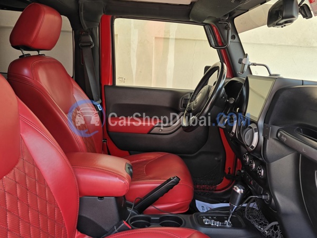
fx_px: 211
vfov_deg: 58.9
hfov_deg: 73.9
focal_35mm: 23
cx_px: 158
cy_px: 119
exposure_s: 1/180
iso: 25
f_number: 1.7
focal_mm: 6.3
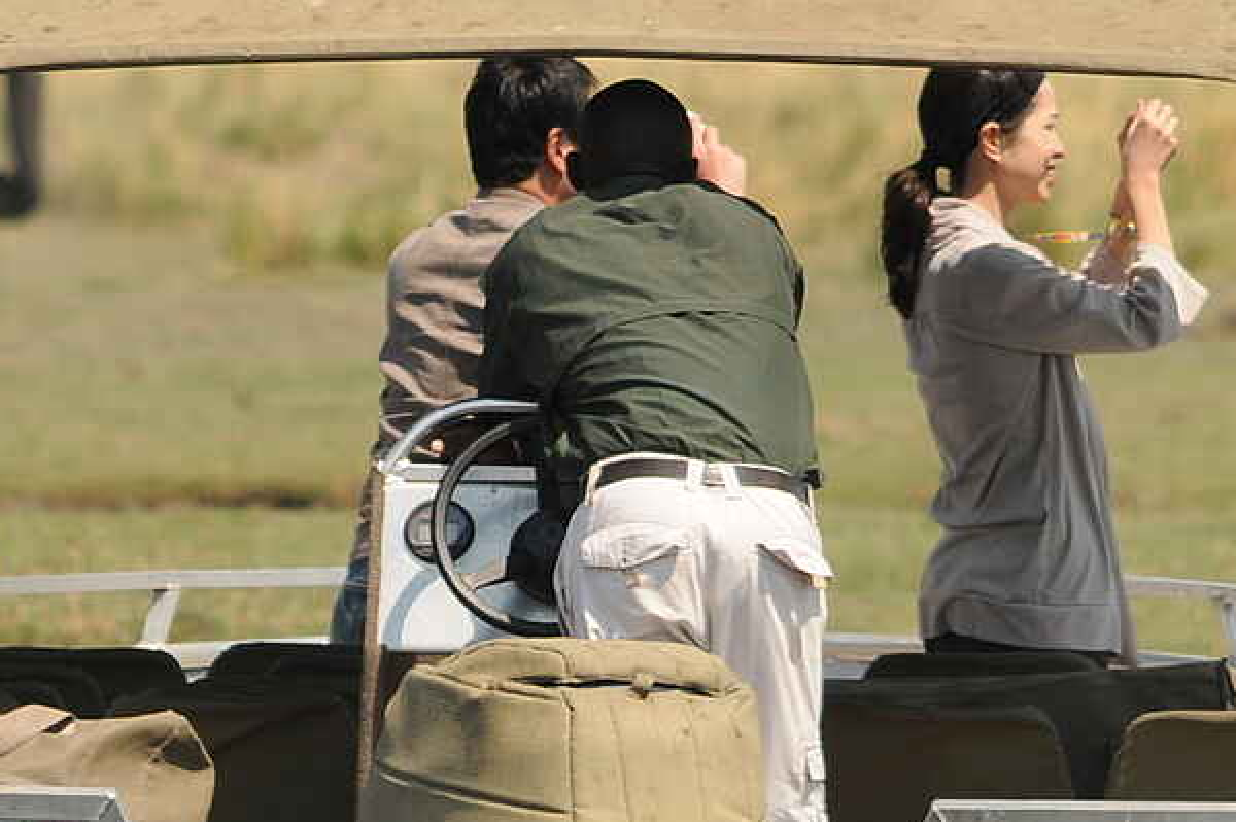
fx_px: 44424
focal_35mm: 1295
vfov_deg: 1.1
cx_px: -49
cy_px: 106
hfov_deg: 1.6
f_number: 5.6
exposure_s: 1/800
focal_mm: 270
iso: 200
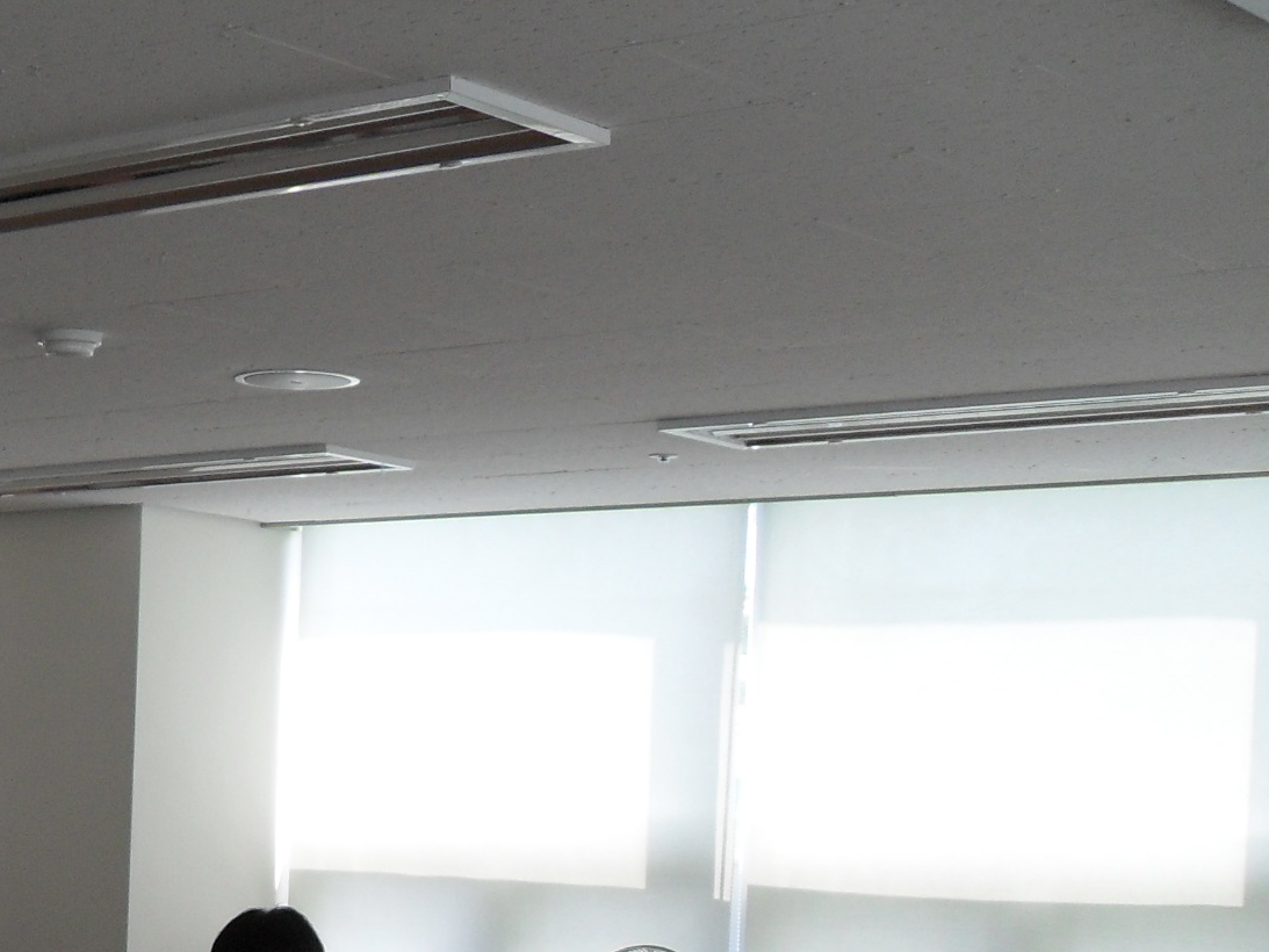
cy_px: 1076
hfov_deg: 22.4
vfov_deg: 17.1
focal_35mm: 83
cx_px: -71
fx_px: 3043
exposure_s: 1/90
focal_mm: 6.2
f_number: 2.8
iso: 100
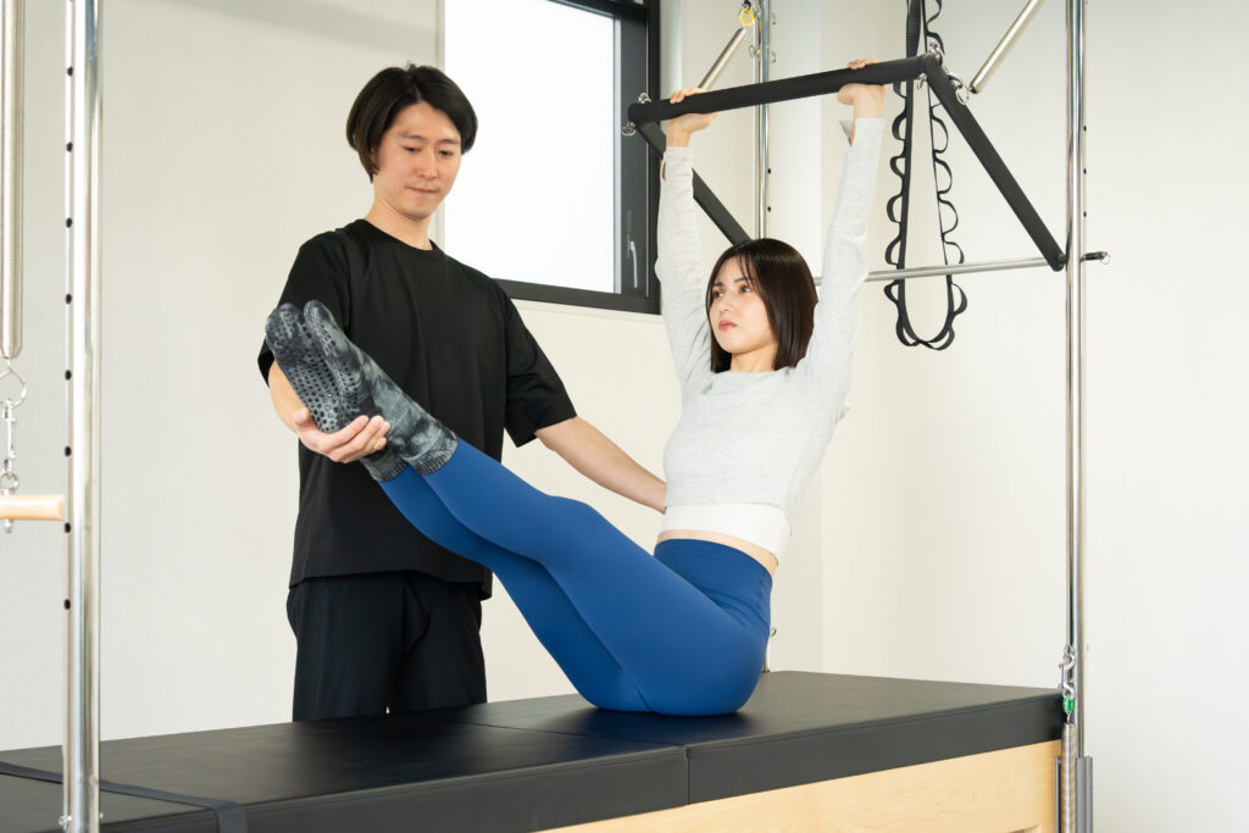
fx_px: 1804
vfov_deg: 26.0
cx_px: 624
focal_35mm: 52
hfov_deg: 38.2
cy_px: 416
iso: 10000
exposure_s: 1/400
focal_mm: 52
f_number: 7.1
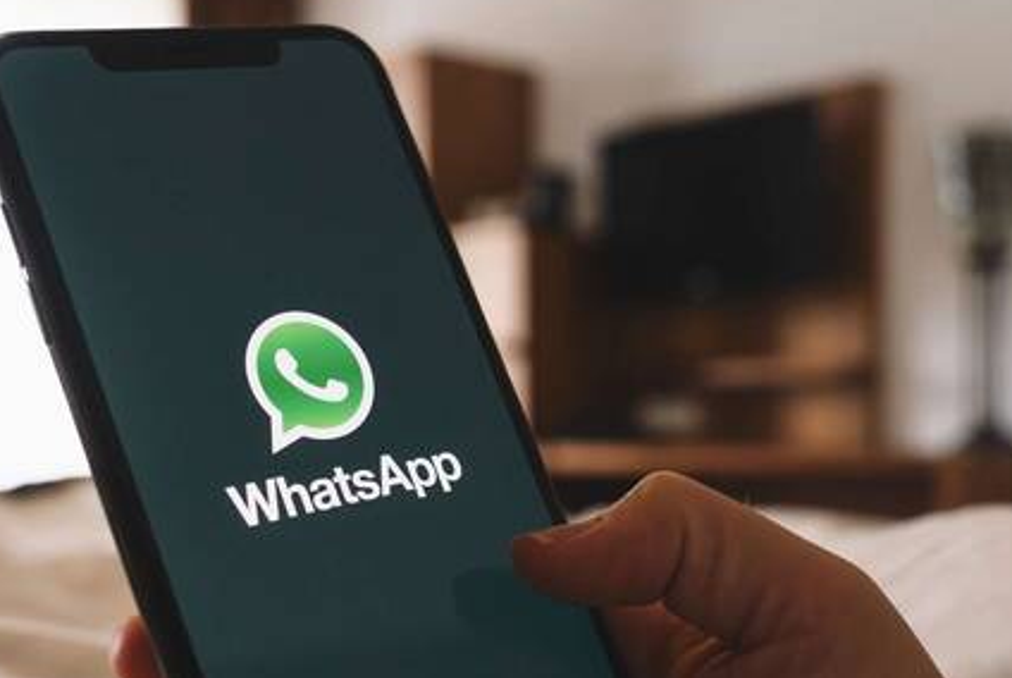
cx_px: 537
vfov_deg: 23.2
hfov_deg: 34.4
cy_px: 506
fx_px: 1633
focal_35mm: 58
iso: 320
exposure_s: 1/60
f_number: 5.6
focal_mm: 34
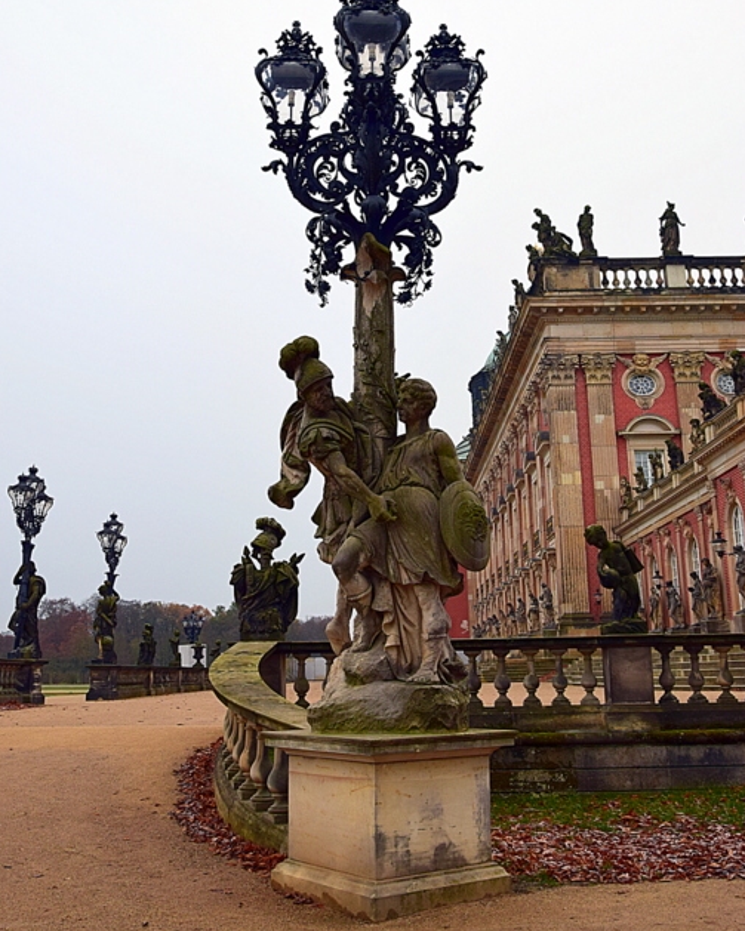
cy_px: 398
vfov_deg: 48.2
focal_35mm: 38
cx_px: 370
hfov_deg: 39.5
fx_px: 1036
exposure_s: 1/50
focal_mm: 21
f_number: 8
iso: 400
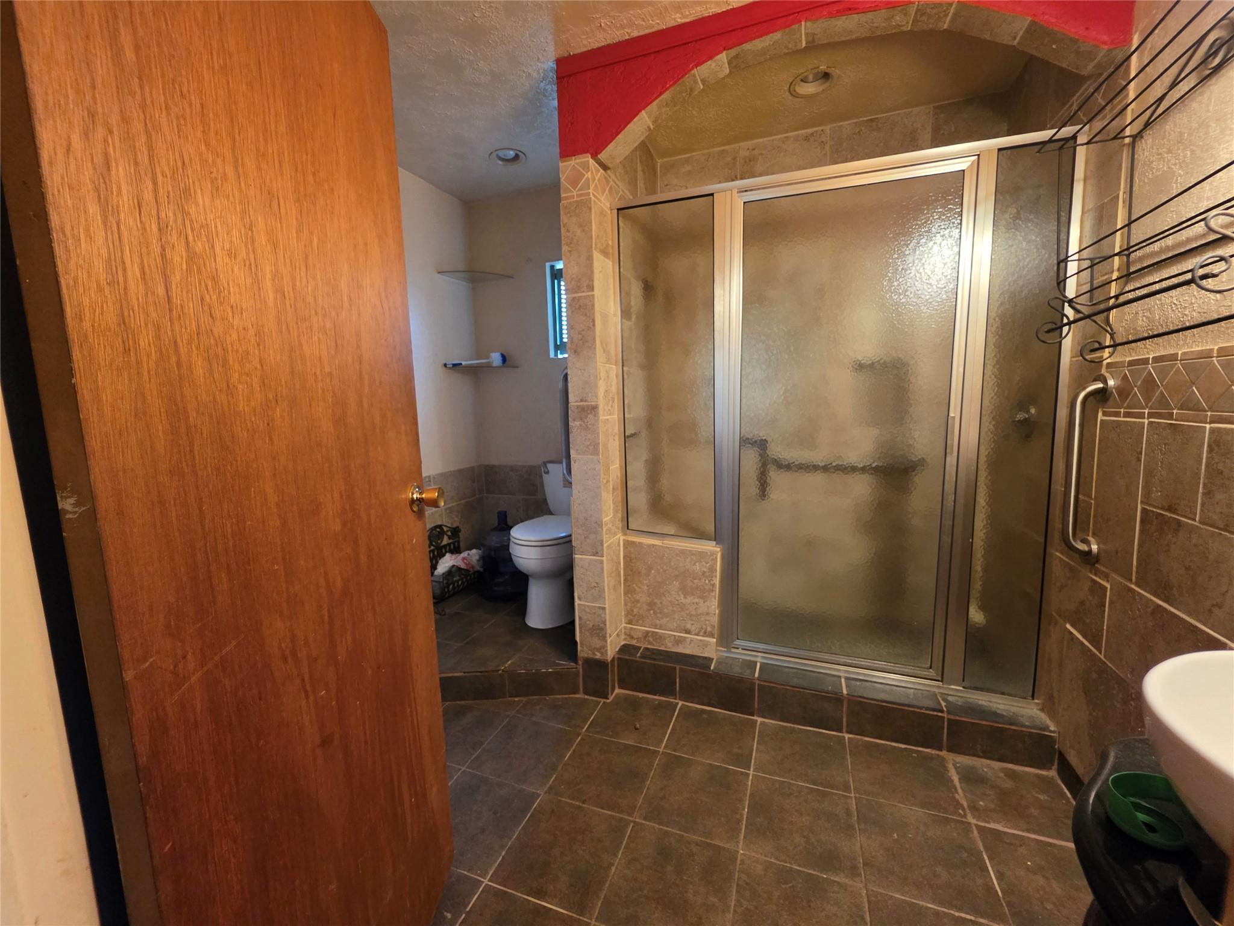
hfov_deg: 106.2
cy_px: 463
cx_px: 617
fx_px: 463
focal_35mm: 13
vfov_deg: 89.9
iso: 640
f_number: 1.9
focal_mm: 2.2
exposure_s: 1/60
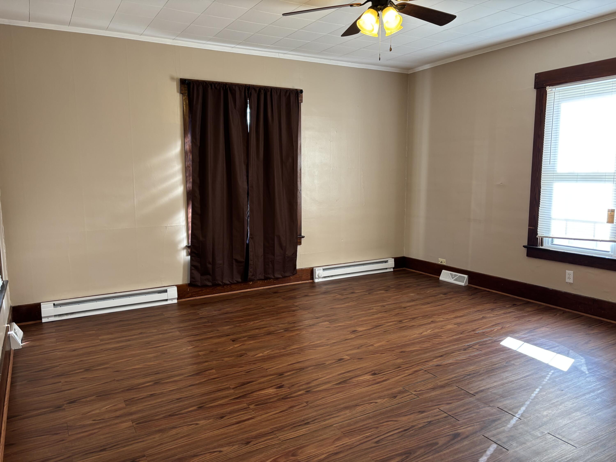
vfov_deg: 53.1
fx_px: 463
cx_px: 308
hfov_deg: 67.3
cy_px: 231
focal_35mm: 26
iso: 80
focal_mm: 5.96
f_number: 1.6
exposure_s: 1/60
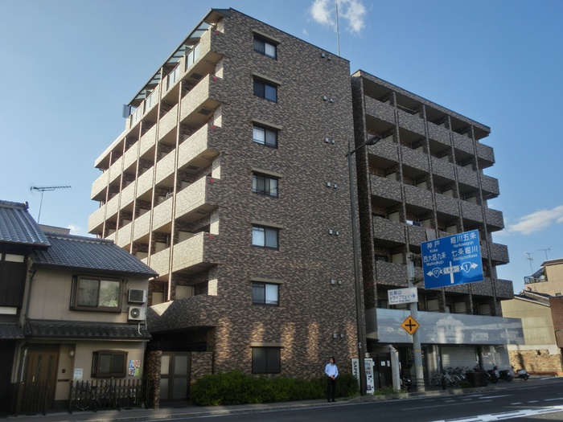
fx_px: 488
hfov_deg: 60.0
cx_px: 282
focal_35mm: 30
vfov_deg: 46.8
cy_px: 211
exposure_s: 1/500
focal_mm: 5.36
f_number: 3.5
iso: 80
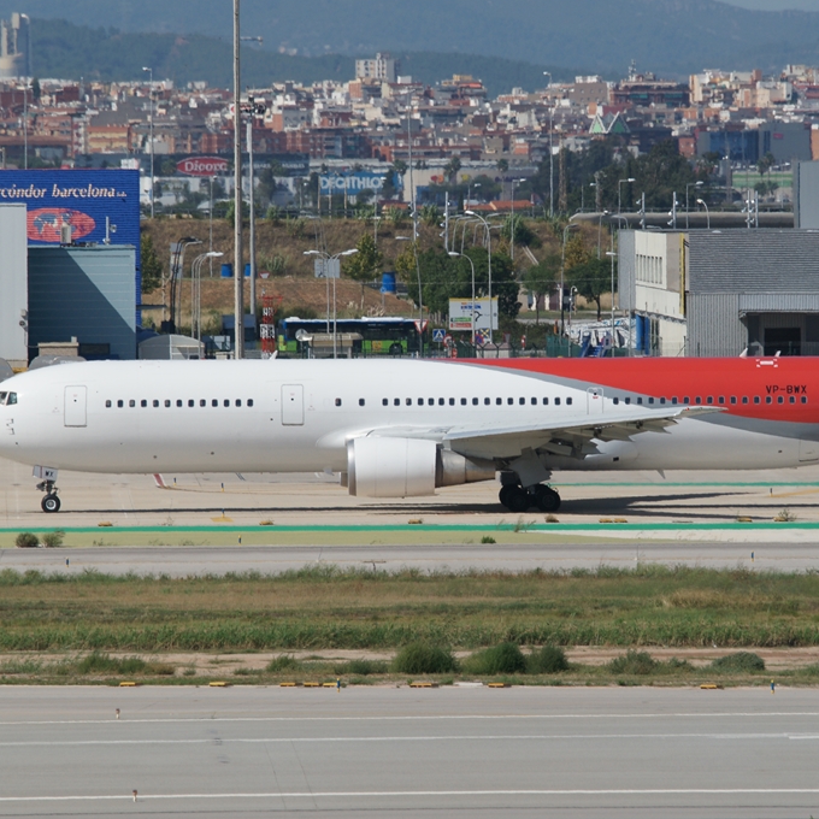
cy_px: 410
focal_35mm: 512
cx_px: 535
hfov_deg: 3.4
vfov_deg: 3.4
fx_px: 13705
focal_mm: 400
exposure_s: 1/640
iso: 200
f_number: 10
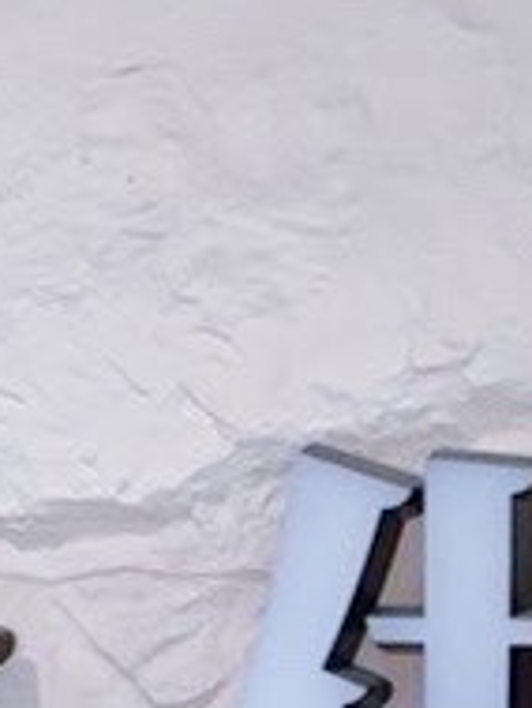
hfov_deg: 7.3
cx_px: -367
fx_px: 4053
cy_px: -641
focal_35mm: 198
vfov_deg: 9.4
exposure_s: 1/50
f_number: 1.6
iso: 200
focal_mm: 5.96
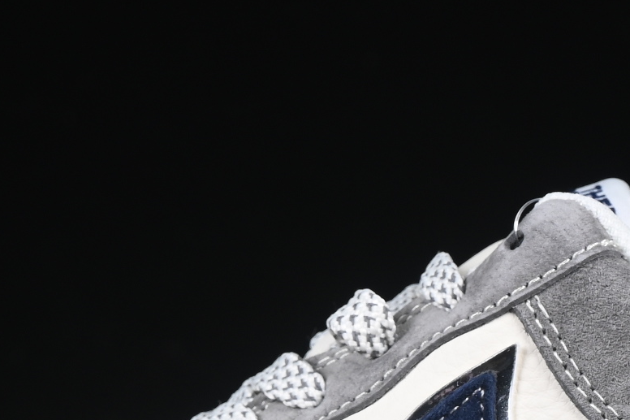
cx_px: 420
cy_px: 412
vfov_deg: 5.1
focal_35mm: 269
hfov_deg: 7.7
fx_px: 4706
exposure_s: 1/80
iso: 160
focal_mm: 50
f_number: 7.1
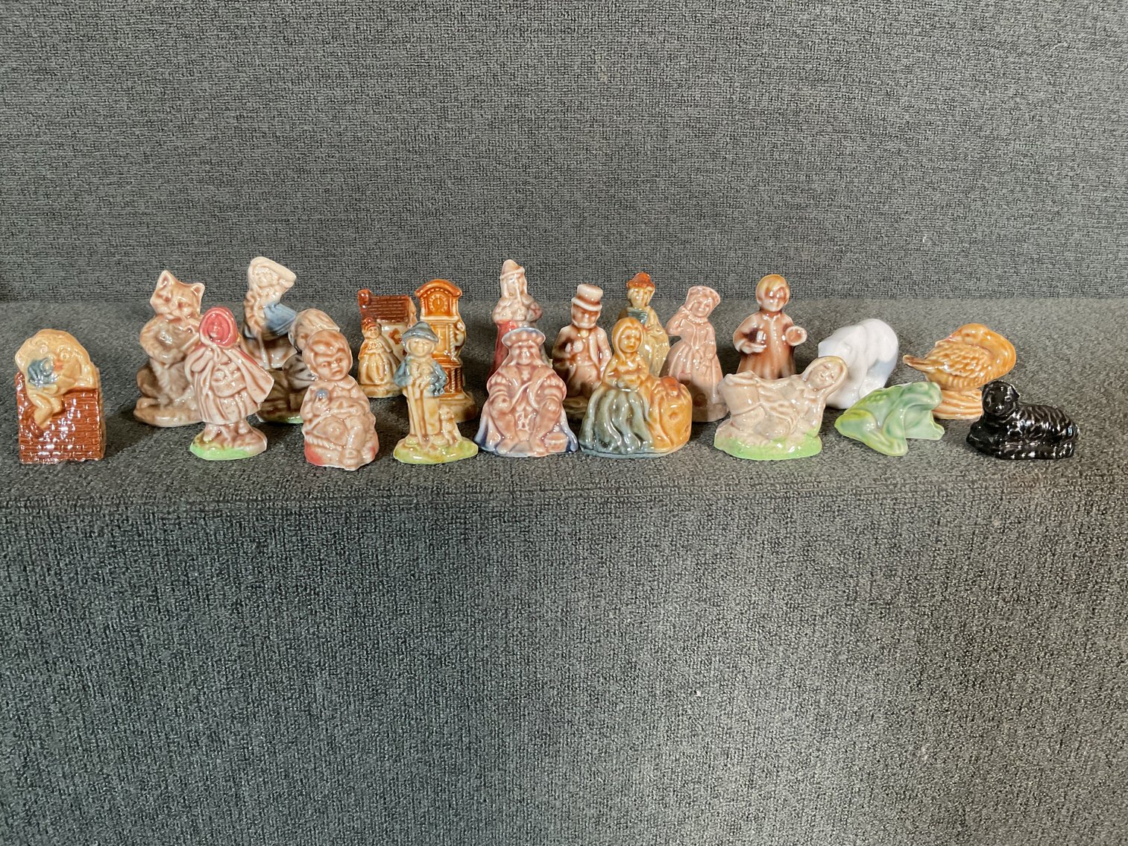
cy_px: 423
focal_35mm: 29
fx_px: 945
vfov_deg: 48.2
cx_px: 564
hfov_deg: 61.7
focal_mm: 3
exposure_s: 1/60
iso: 160
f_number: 1.8
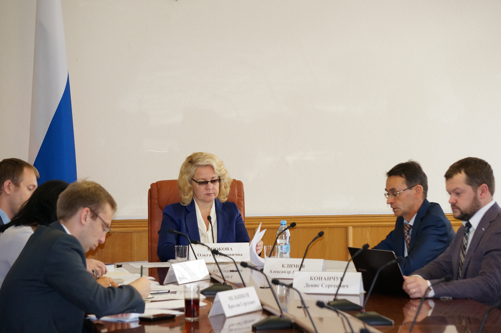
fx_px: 1835
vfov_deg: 10.4
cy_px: 166
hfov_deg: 15.5
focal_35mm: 132
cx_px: 250
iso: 1250
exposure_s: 1/125
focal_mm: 88
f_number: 5
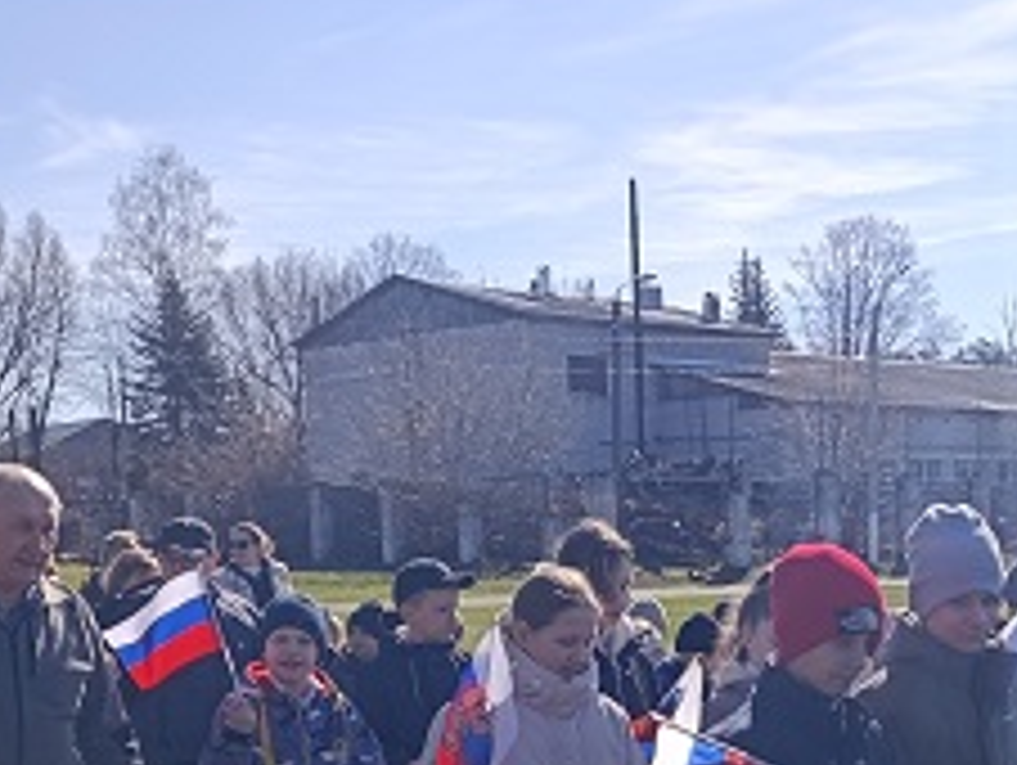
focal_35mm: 61
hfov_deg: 30.9
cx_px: 806
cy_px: 731
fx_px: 1794
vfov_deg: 23.3
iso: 50
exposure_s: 1/965
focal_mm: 6.14
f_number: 1.6
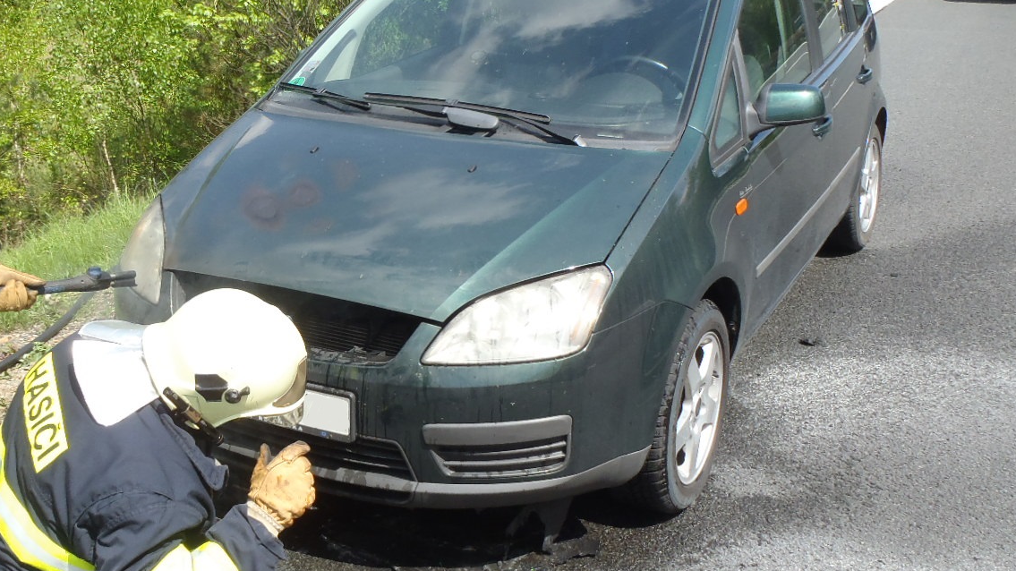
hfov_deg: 47.1
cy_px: 215
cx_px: 403
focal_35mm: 43
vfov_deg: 27.6
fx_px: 1158
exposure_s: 1/320
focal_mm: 5
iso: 80
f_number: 3.9
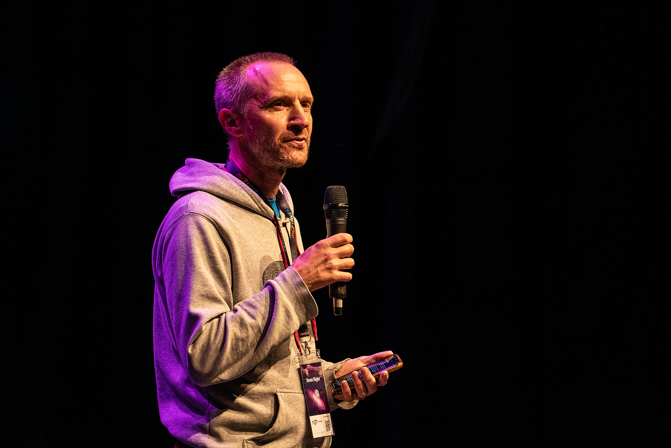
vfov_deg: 4.5
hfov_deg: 6.7
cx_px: 343
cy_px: 219
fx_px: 5764
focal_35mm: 309
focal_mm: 300
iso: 3200
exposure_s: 1/125
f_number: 5.6
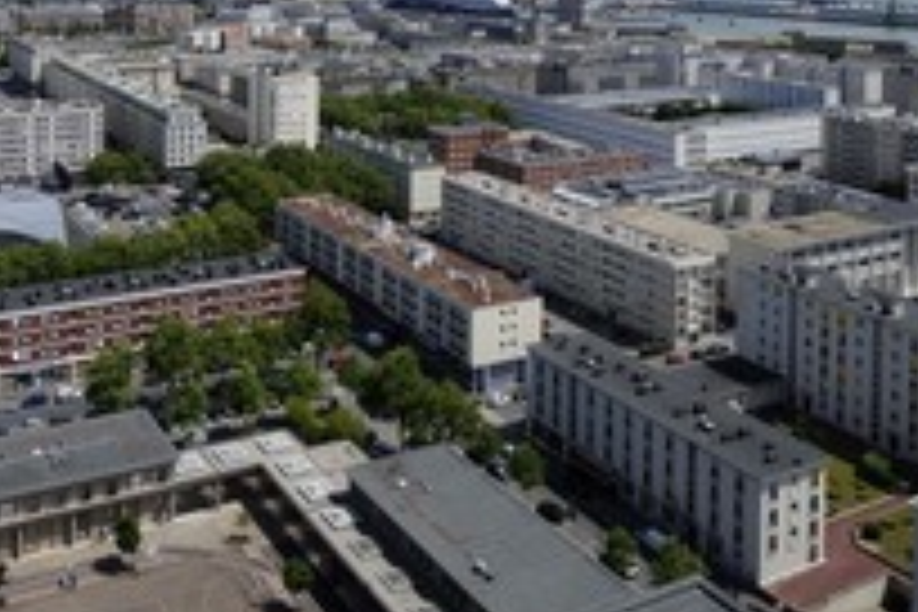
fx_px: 841
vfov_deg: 37.7
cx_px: 270
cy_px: 76
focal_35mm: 33
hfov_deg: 55.4
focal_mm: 16
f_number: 13
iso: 200
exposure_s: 1/250
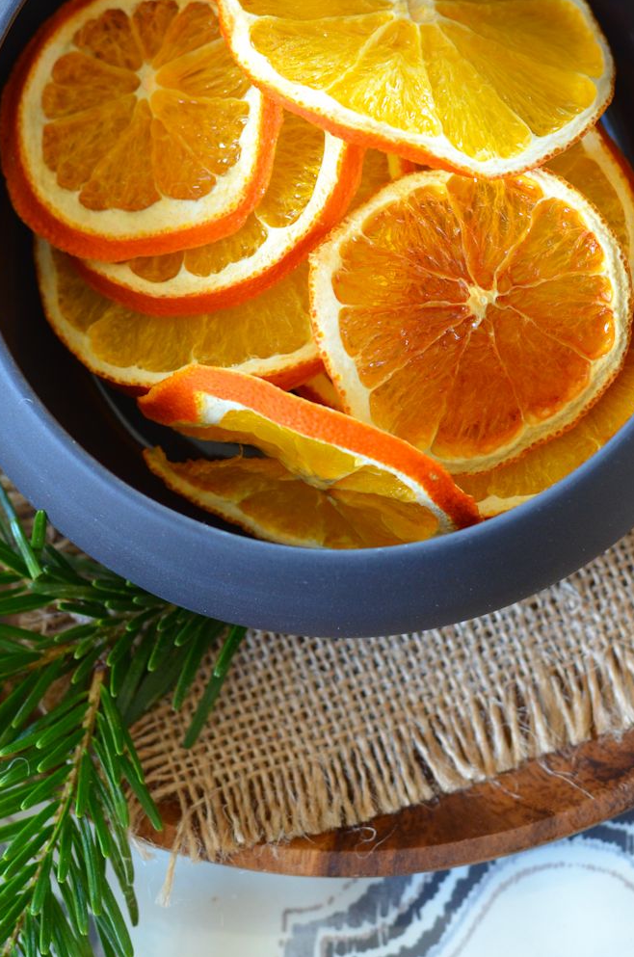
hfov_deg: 12.0
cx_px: 320
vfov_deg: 17.9
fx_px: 3024
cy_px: 339
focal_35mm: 114
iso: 800
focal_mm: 50
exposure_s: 1/60
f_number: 4
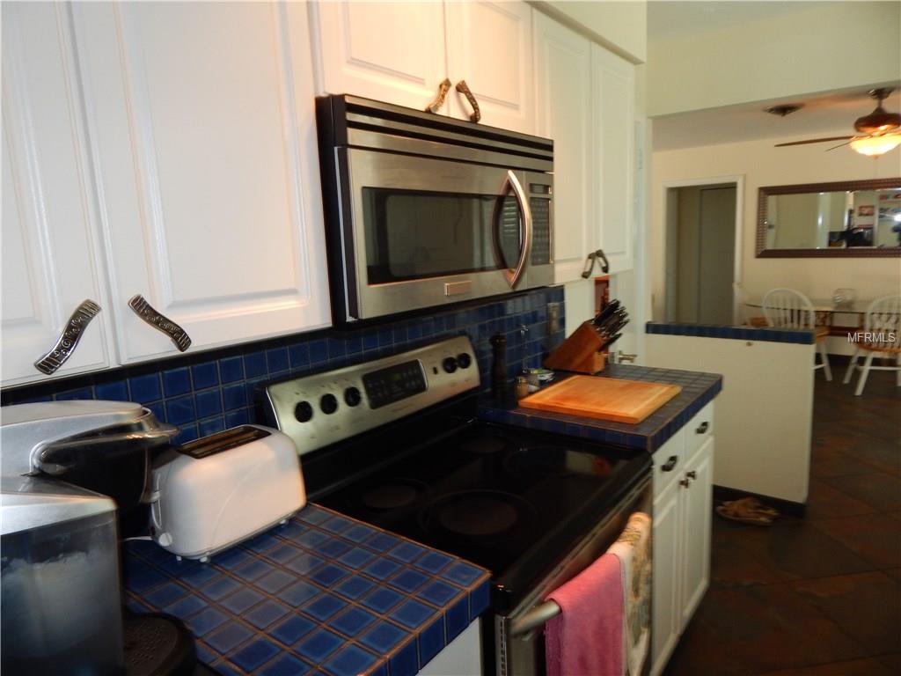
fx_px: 573
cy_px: 338
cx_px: 450
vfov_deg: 61.1
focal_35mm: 22
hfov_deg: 76.4
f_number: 3
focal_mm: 4
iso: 200
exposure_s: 1/30
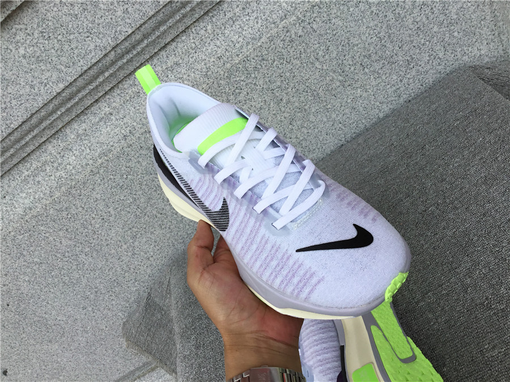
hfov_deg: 58.4
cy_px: 191
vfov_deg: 45.4
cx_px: 255
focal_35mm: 31
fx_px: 457
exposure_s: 1/547
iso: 25
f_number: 2.4
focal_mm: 3.3
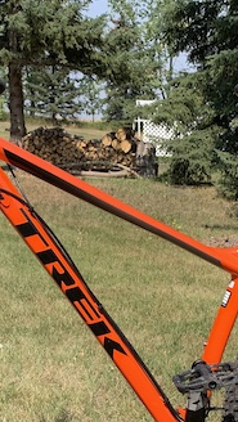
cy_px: 286
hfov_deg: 17.5
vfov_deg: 30.3
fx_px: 773
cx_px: 116
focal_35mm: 69
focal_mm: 4.25
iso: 25
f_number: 1.8
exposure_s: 1/1220
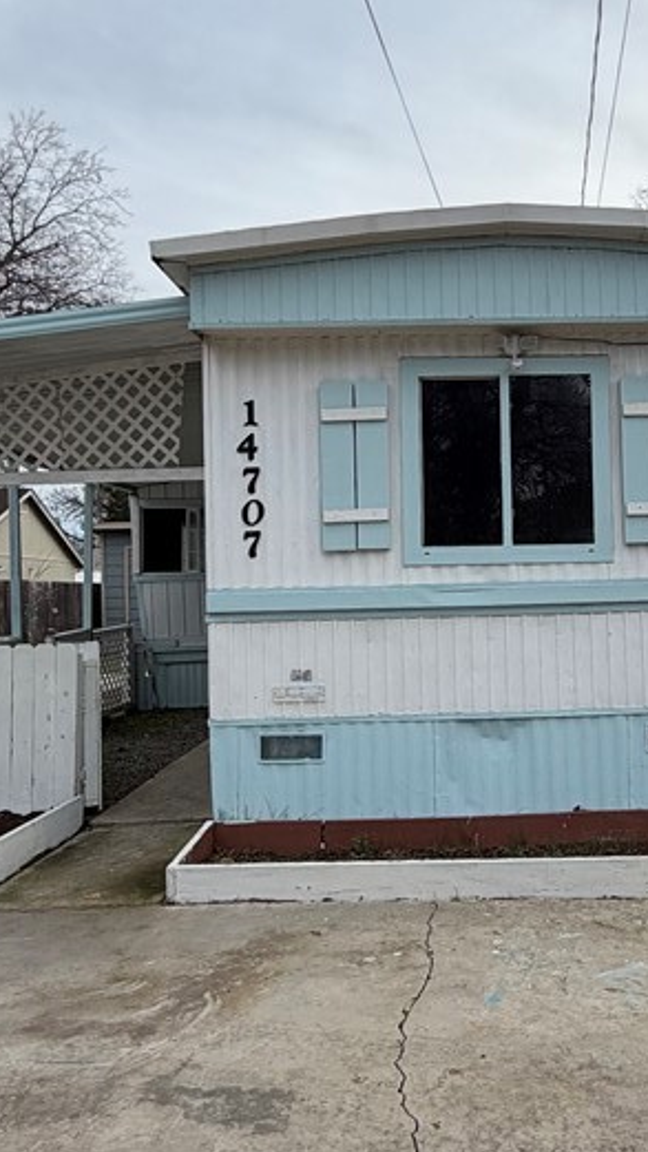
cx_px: 484
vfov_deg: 64.3
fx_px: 917
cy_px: 562
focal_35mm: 30
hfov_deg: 38.0
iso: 50
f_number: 2.2
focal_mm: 2.22
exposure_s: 1/234
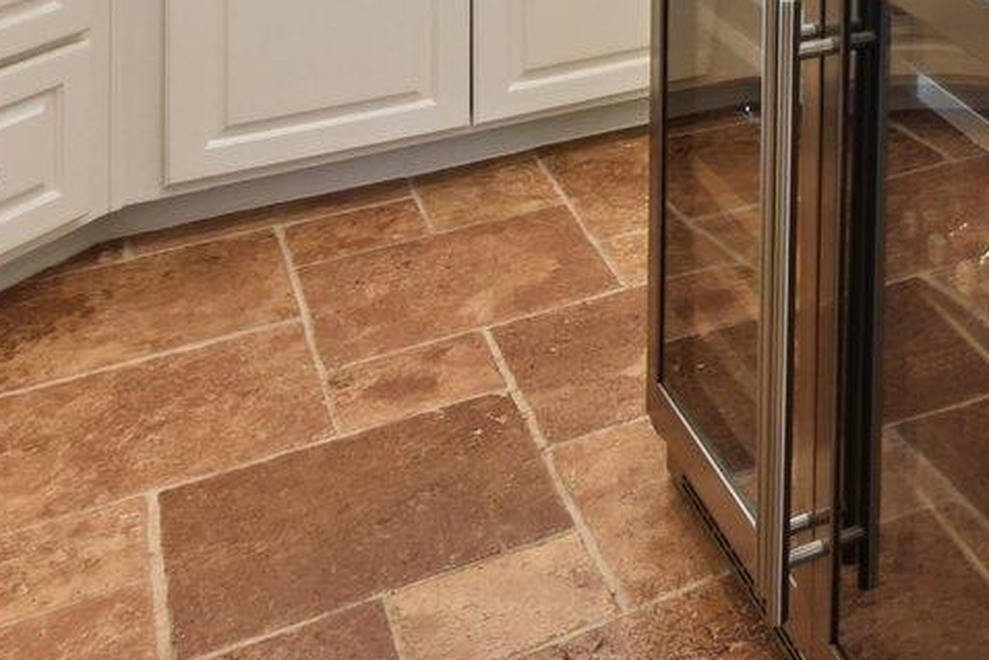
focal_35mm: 60
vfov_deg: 18.1
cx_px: 1363
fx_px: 1649
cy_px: -514
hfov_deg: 26.8
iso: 140
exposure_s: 1/15
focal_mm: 14
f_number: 8
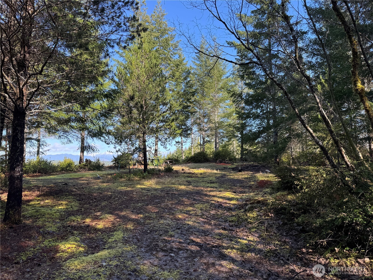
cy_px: 140
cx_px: 186
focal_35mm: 24
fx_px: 259
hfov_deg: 71.6
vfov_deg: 56.8
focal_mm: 6.76
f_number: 1.78
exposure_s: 1/621
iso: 80
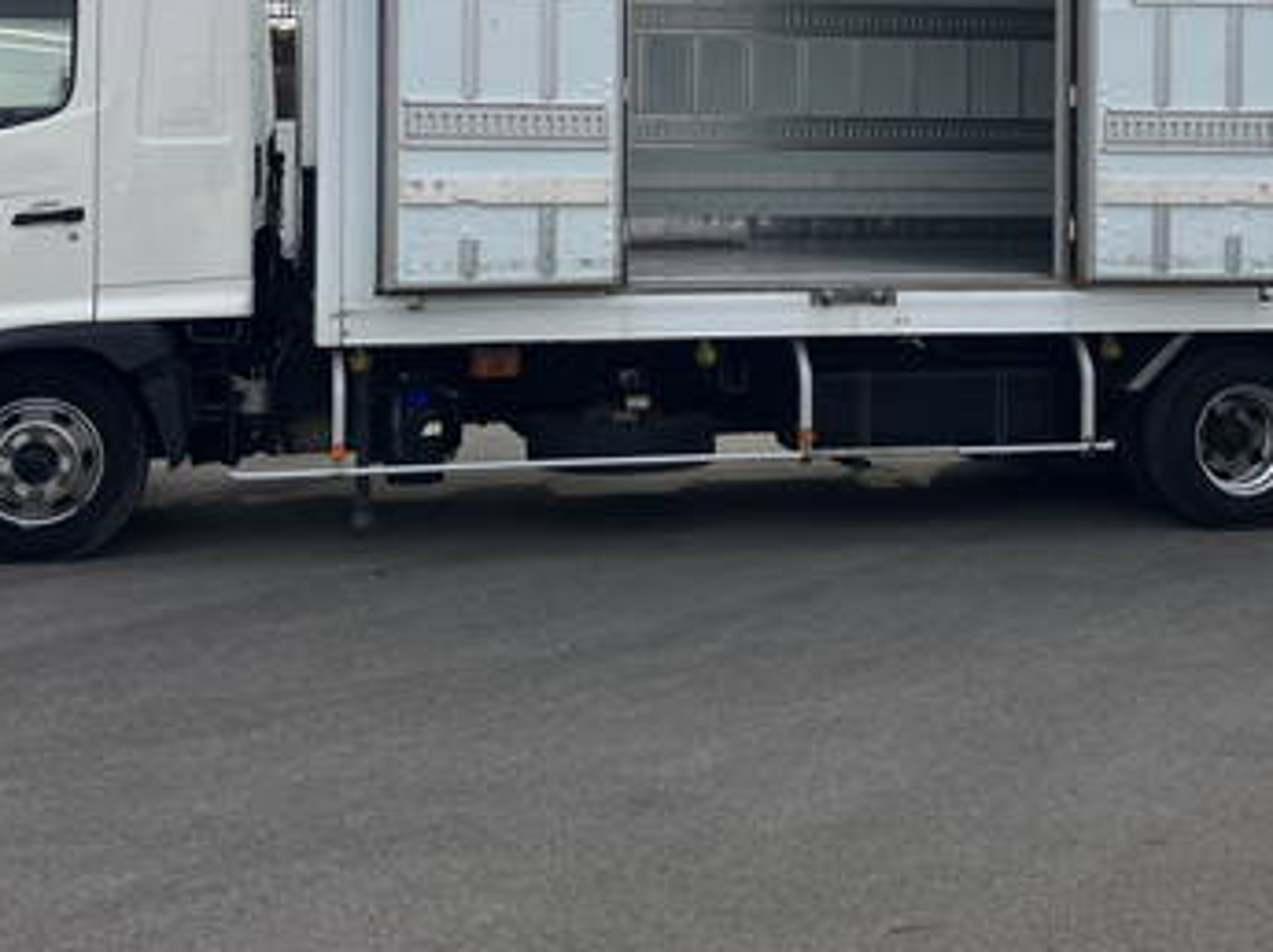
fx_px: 1910
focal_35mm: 52
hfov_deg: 36.8
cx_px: 723
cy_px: 166
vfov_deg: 27.3
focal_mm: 3.99
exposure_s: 1/1517
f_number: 1.8
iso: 32
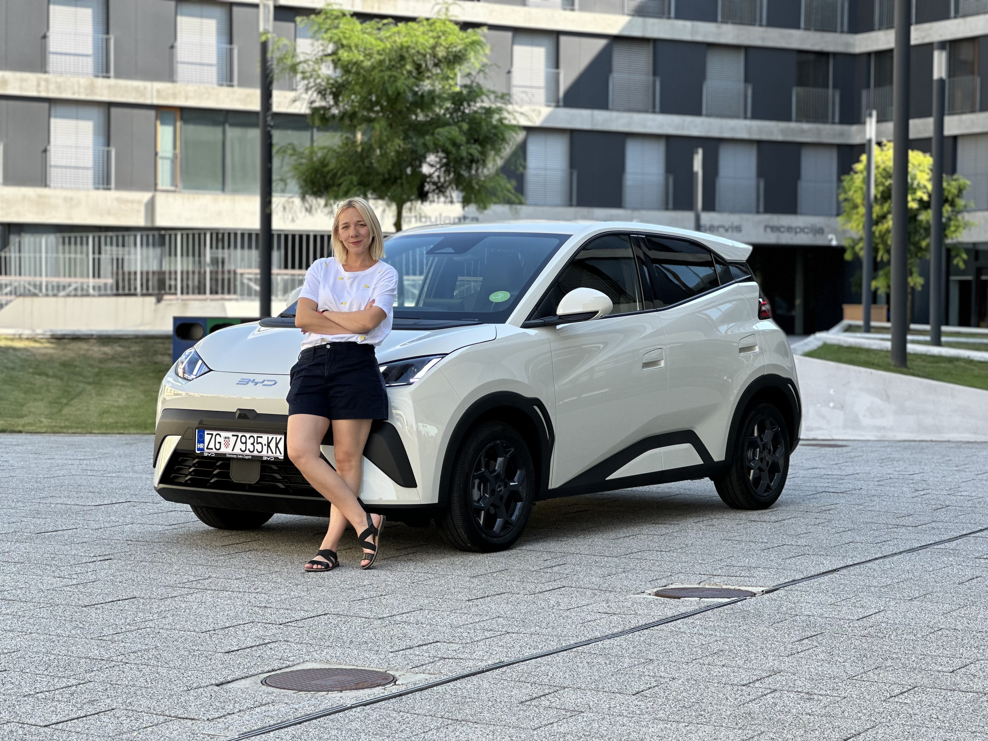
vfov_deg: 19.1
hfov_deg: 25.3
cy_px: 370
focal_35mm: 77
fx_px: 2198
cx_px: 494
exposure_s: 1/210
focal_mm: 9
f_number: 2.8
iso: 25
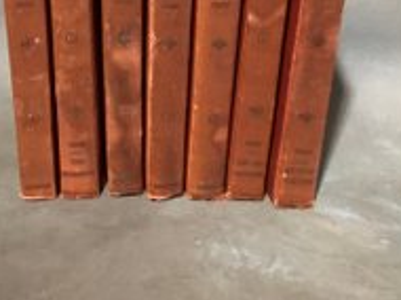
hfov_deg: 34.2
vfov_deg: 25.3
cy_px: 31
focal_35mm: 56
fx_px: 648
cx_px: 151
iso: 500
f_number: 2.4
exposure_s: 1/30
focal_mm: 3.3
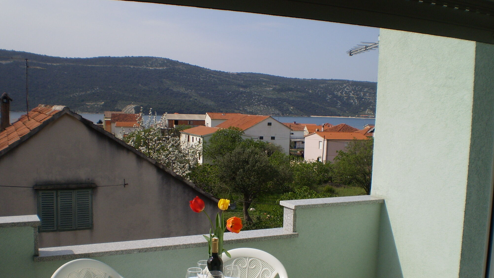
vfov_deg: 29.5
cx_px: 248
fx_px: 524
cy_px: 187
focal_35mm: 40
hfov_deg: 50.5
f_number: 4.6
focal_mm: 6.3
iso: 64
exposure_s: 1/1000
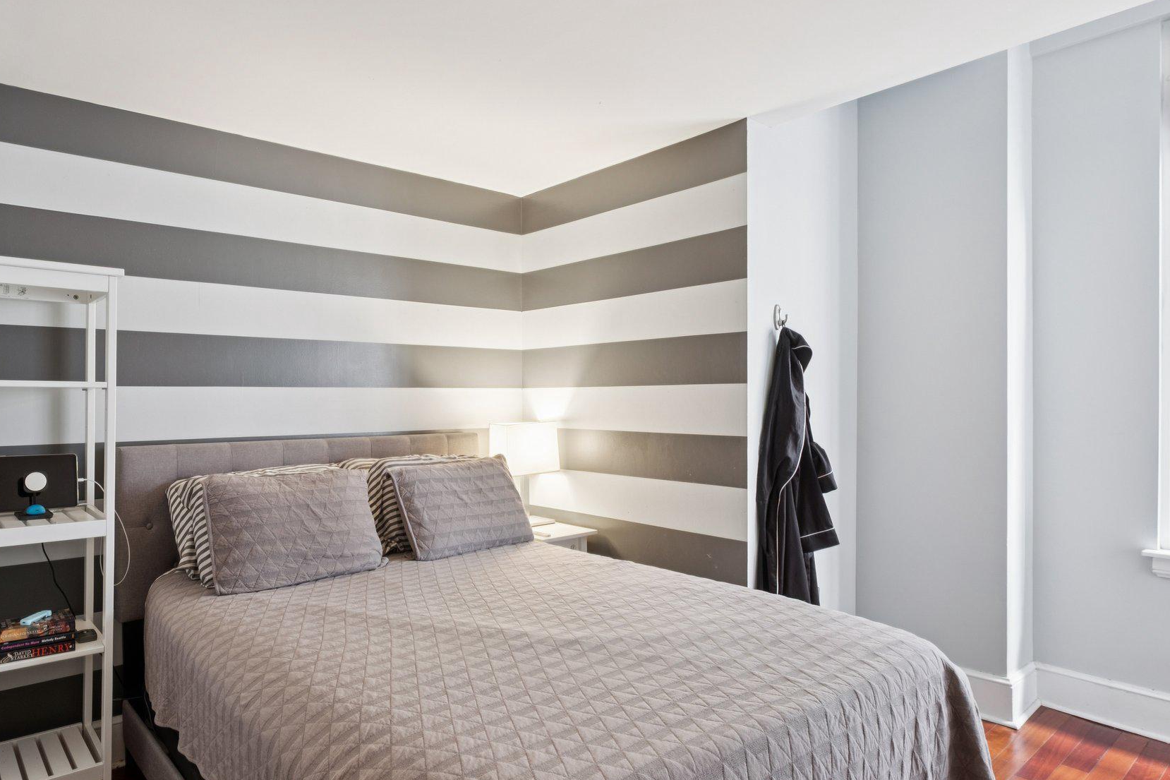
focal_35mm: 21
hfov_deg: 80.0
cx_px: 453
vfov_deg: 59.5
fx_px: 682
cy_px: 409
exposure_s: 1/1.25
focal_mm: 11
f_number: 8
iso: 250
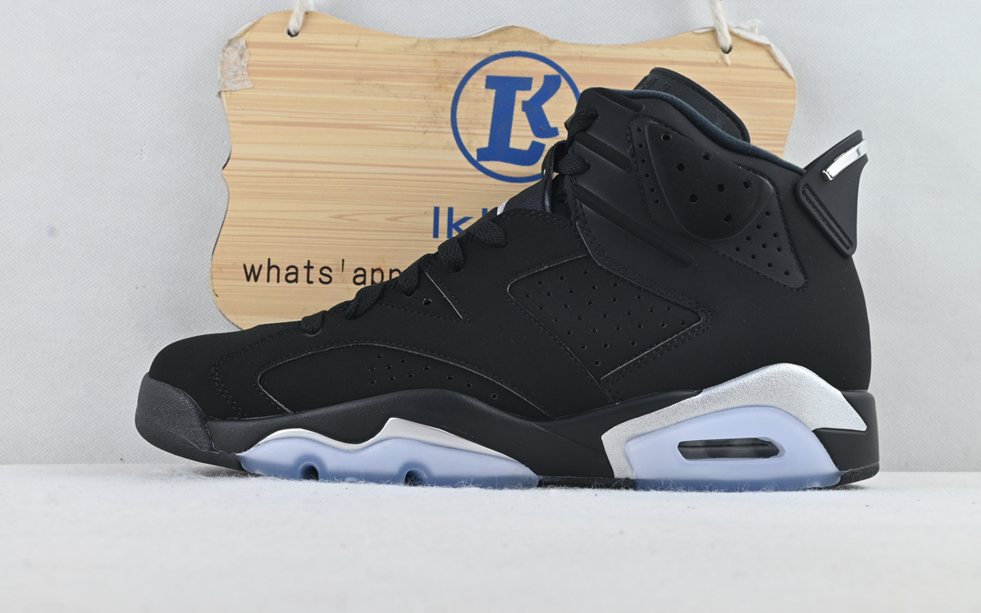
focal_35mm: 47
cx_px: 490
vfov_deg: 27.6
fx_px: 1251
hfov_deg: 42.8
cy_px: 323
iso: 100
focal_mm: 30.5
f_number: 10
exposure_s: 1/15
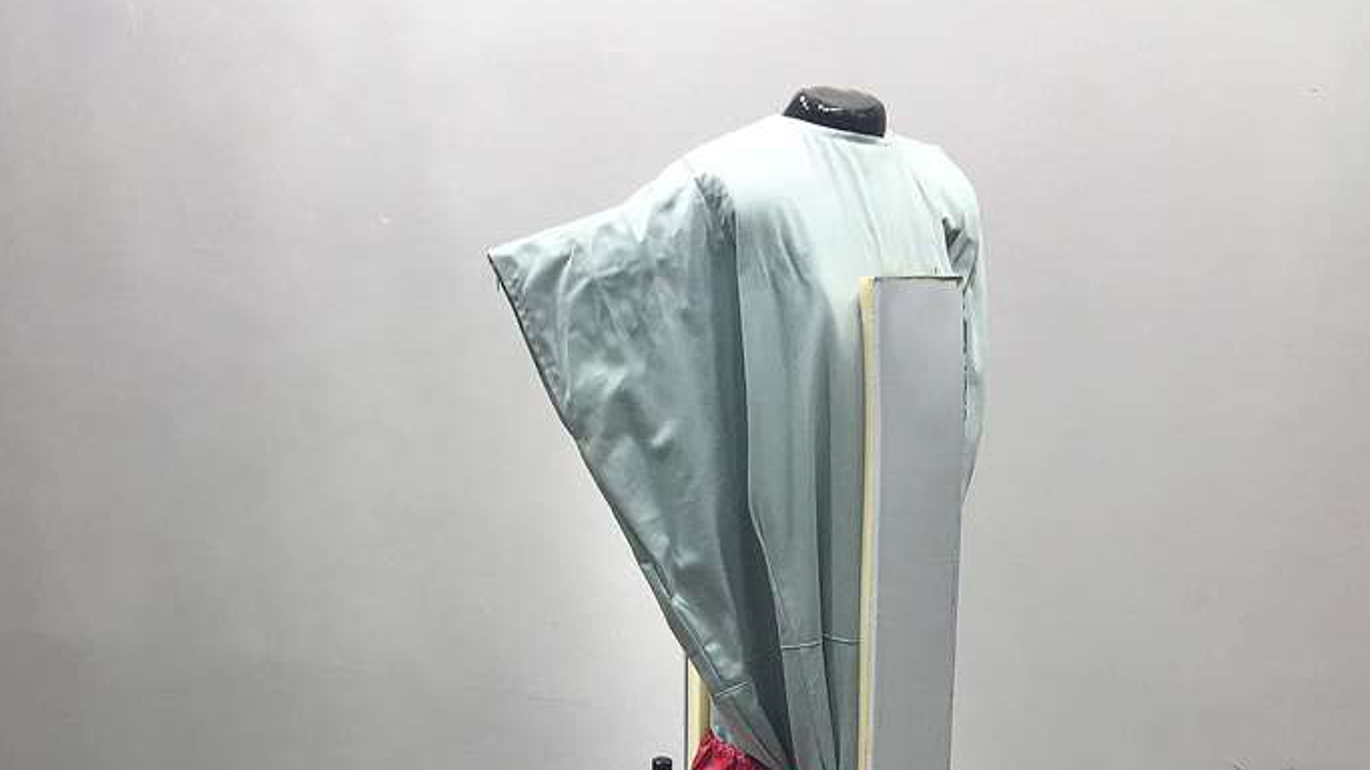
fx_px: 1635
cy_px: 964
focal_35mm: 45
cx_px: 650
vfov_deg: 23.8
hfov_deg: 45.5
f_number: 2.2
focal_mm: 4.15
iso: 32
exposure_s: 1/50
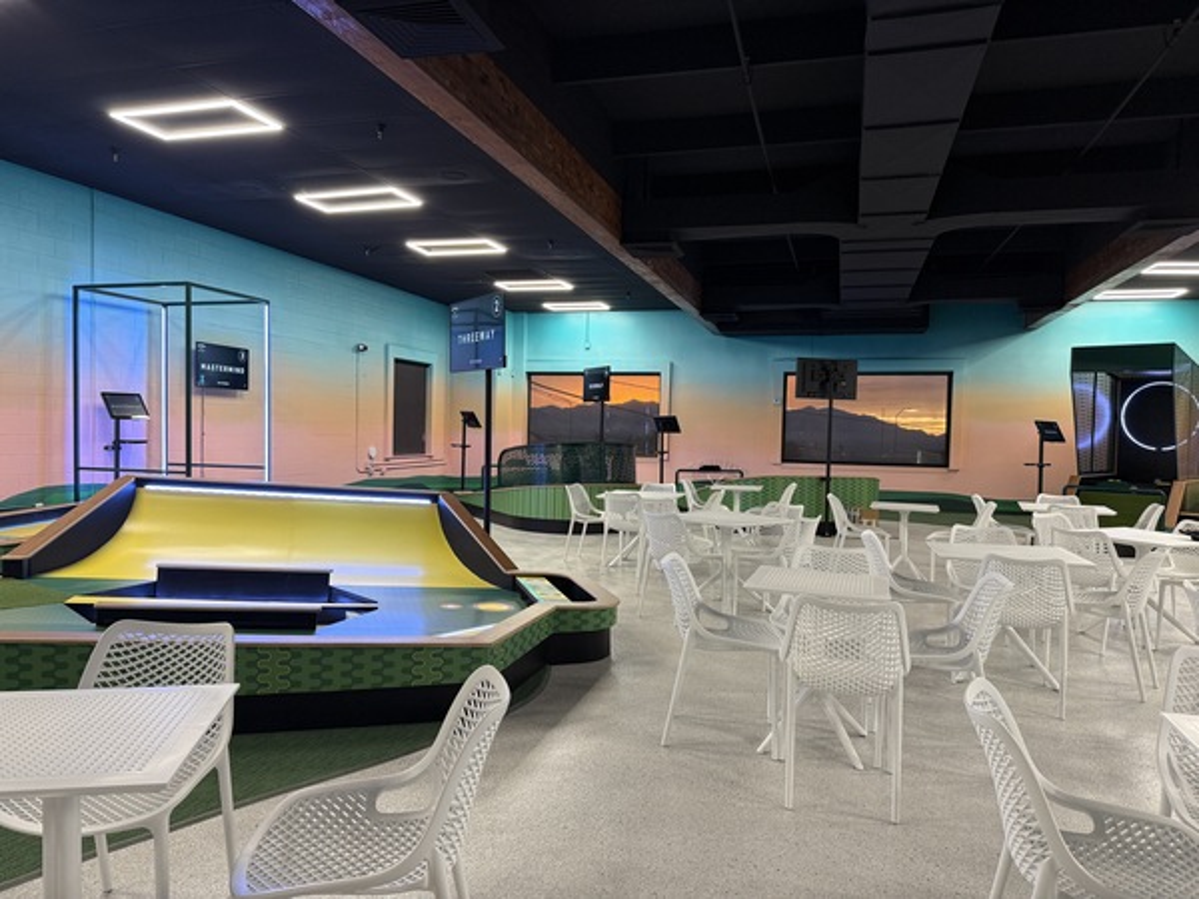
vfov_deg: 56.8
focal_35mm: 24
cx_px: 600
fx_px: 831
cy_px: 450
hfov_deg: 71.6
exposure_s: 1/60
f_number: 1.78
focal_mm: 6.76
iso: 160
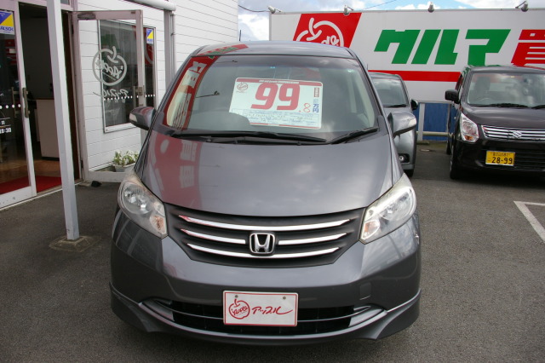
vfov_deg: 43.6
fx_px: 454
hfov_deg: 62.0
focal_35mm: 30
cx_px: 272
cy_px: 182
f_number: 8
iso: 200
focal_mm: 20
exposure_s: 1/250
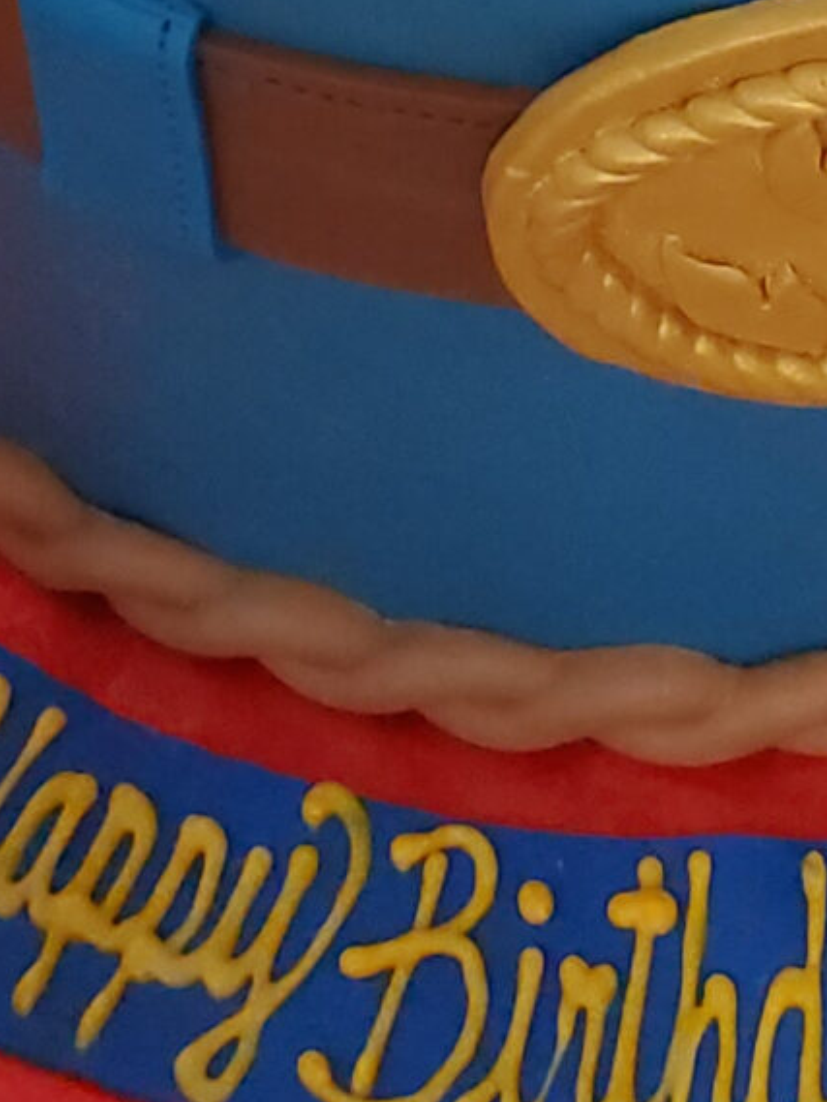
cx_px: 966
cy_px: -1092
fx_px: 3726
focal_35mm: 117
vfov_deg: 14.2
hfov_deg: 12.4
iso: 500
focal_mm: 4.3
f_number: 2.4
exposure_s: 1/39
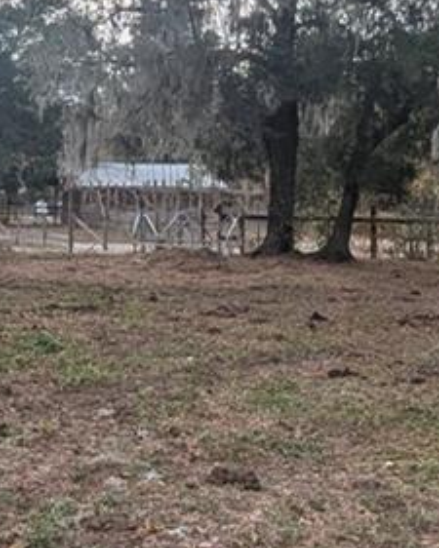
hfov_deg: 21.2
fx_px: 1169
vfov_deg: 25.6
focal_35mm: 72
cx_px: 150
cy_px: 60
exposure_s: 1/910
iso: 48
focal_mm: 1.95
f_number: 2.2
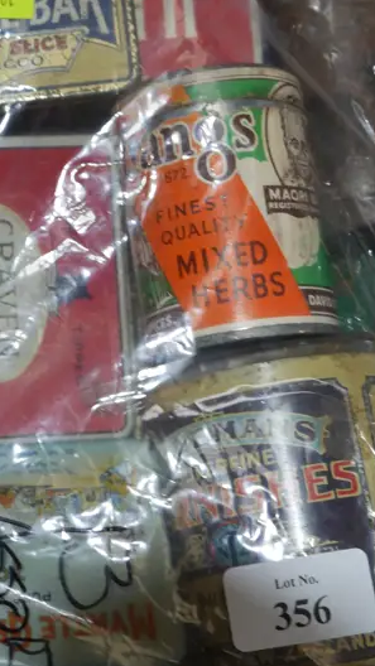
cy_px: 226
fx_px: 1644
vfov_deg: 22.8
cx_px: 86
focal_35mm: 93
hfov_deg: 13.0
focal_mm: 22
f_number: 4.7
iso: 200
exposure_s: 1/60
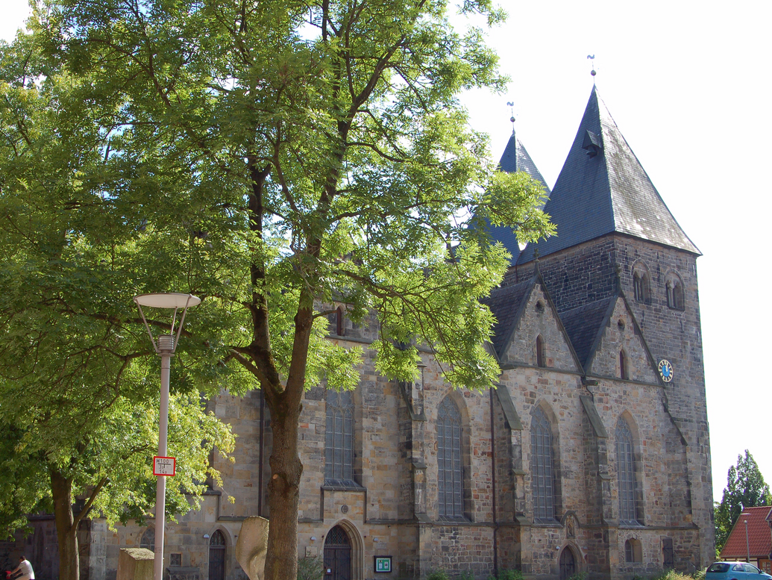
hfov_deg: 39.2
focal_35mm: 49
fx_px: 1083
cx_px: 340
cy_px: 286
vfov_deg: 30.0
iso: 400
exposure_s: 1/200
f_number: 18
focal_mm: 29
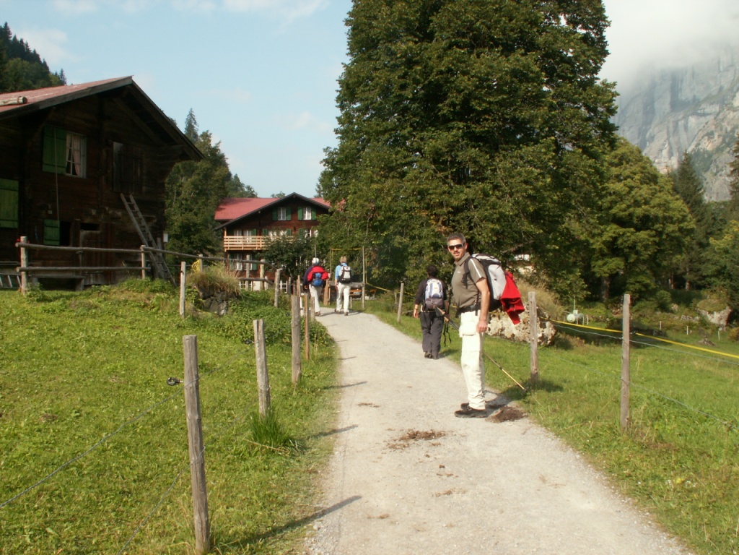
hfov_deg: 52.6
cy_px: 278
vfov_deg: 40.7
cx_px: 370
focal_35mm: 35
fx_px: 747
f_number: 8
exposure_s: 1/100
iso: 50
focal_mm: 5.86
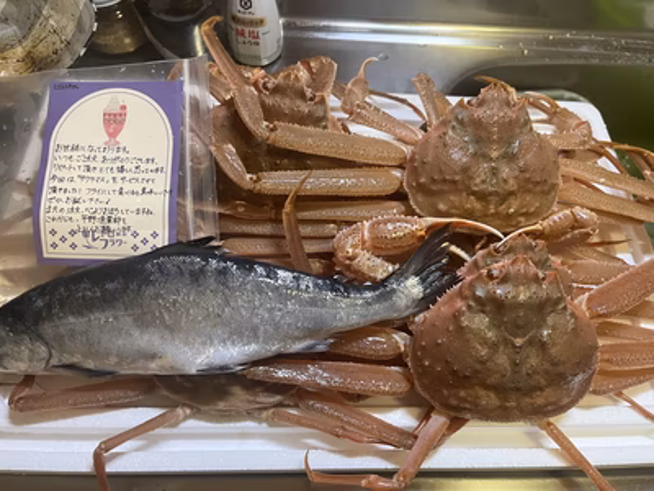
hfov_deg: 67.3
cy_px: 246
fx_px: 491
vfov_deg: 53.1
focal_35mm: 26
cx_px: 327
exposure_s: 1/50
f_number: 1.6
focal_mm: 5.1
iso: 250
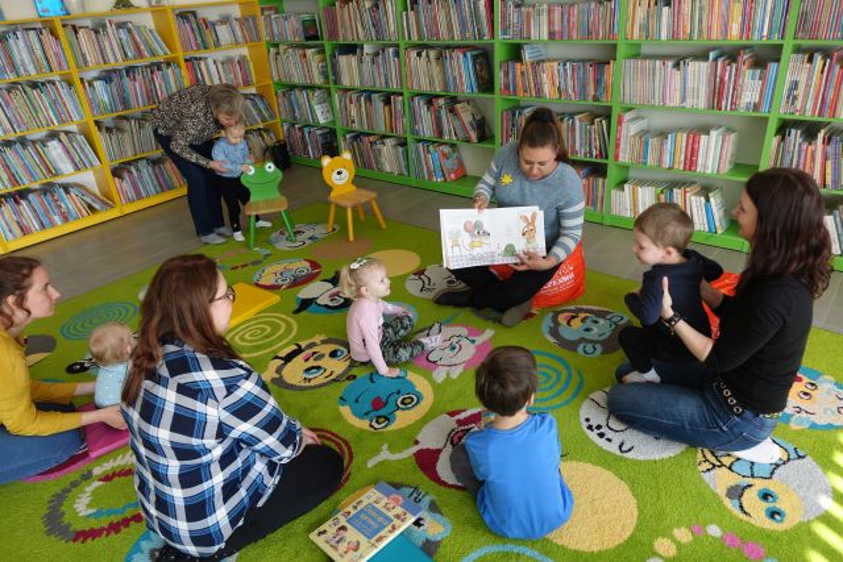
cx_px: 422
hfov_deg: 73.7
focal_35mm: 24
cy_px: 281
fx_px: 562
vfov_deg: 53.2
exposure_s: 1/160
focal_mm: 8.8
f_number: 2.8
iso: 125
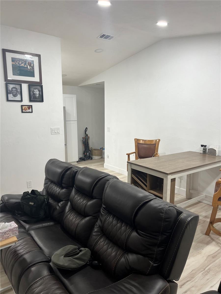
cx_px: 110
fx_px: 221
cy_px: 147
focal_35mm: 26
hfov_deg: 53.1
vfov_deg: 67.3
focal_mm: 5.7
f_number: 1.5
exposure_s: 1/60
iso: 64
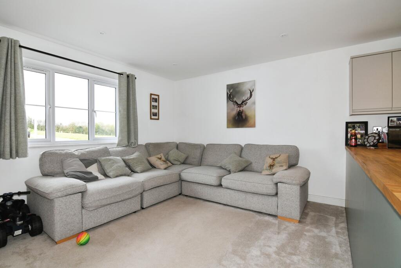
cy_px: 134
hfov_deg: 96.7
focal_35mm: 16
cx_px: 200
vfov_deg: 73.8
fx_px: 178
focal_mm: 11
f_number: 8
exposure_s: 1/100
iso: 400
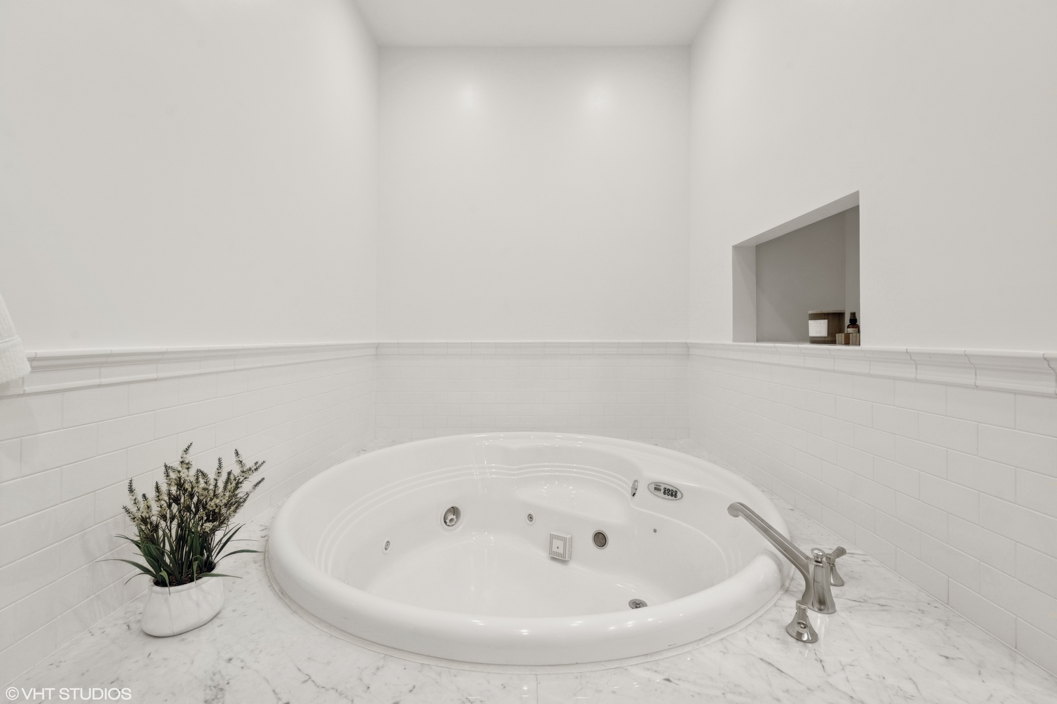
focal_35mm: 14
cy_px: 352
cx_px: 528
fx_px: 411
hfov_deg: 104.3
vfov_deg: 81.2
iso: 200
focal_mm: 14
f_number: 8
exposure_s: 1/15
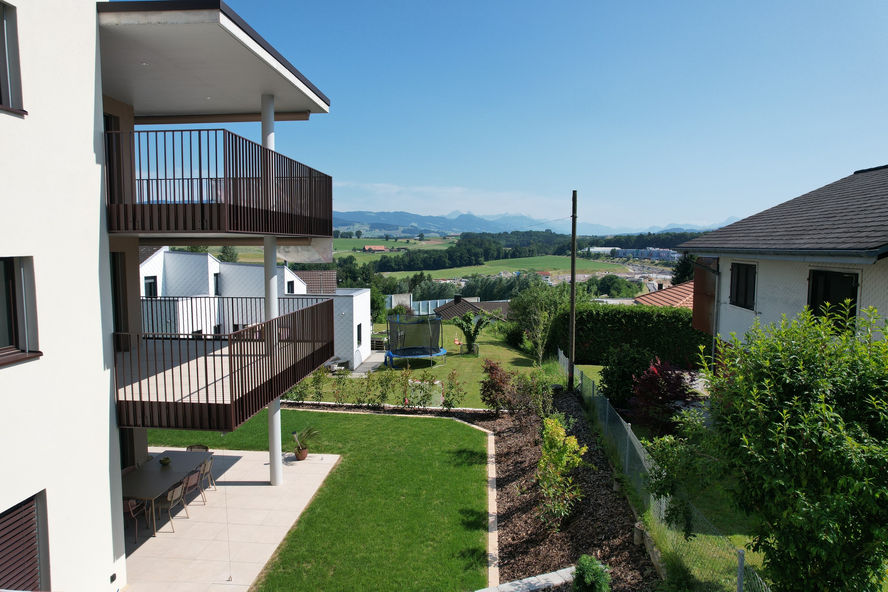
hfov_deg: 78.6
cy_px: 296
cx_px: 444
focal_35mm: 22
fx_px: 543
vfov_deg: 57.2
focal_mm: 8.38
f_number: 2.8
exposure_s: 1/2000
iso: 100
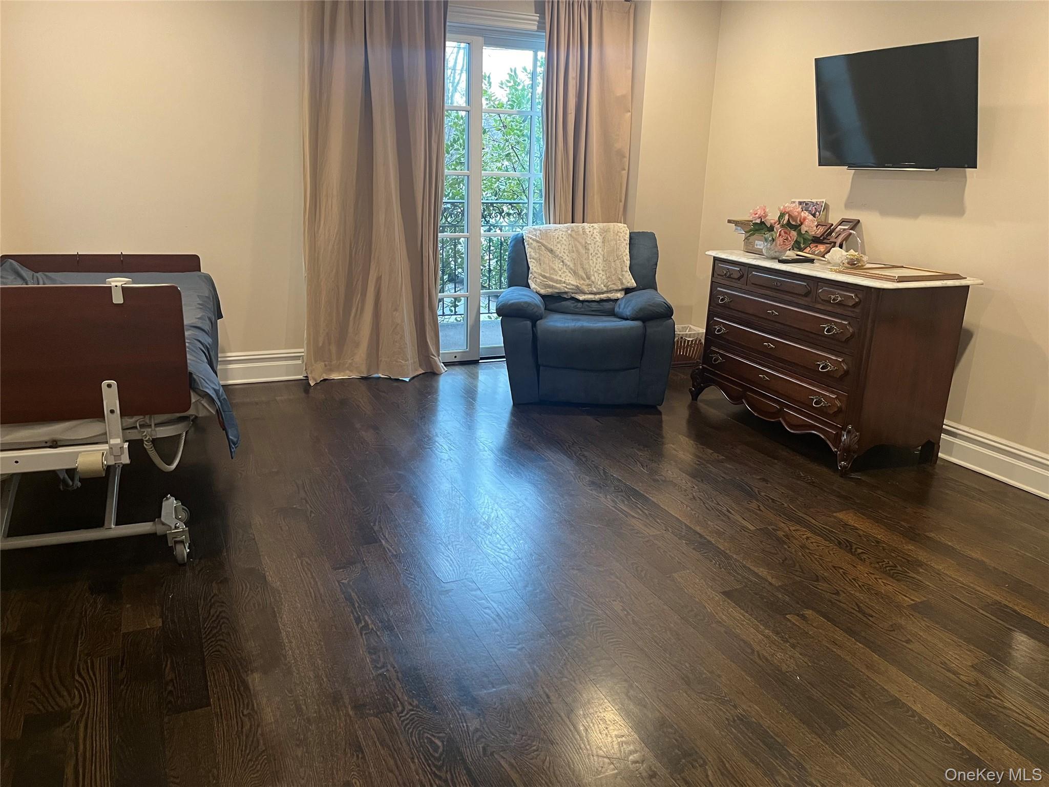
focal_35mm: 26
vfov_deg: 53.1
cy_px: 394
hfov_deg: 67.3
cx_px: 524
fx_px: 788
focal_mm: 5.1
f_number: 1.6
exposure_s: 1/60
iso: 250
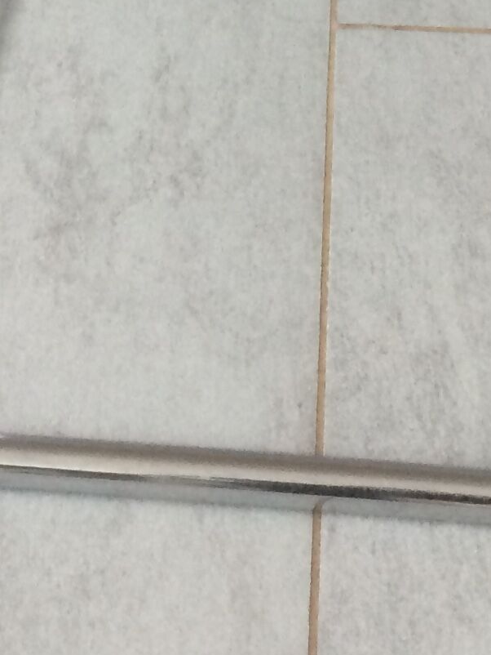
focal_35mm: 118
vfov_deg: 14.9
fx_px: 2230
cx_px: 241
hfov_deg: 12.6
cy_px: -464
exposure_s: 1/33
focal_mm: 4.15
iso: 160
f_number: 2.2
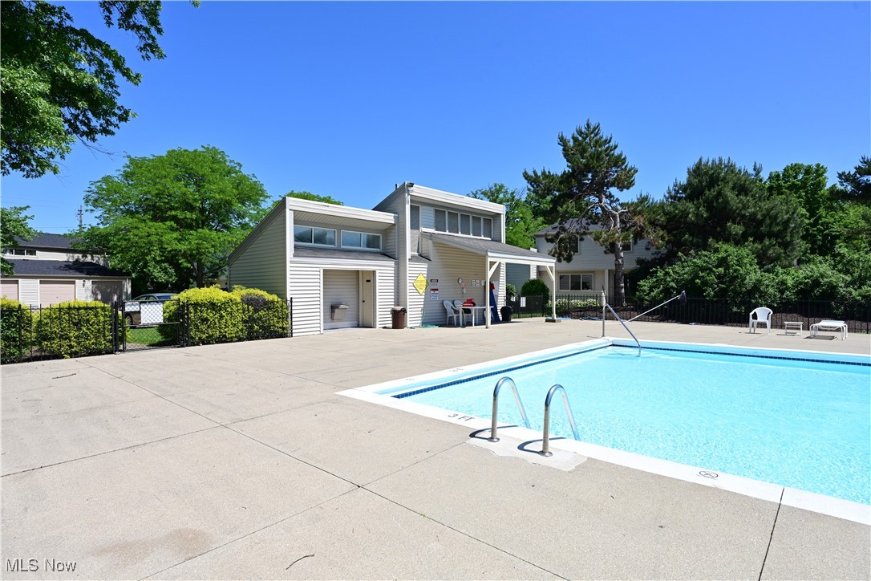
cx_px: 436
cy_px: 290
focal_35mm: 19
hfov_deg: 86.9
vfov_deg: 64.6
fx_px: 460
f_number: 9
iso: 500
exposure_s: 1/1250
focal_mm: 19
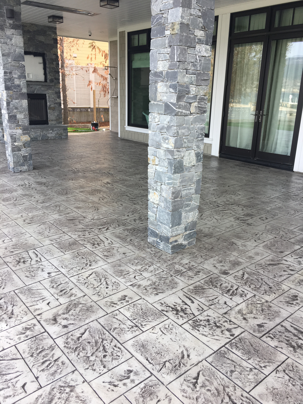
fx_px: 338
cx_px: 152
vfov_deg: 61.7
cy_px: 202
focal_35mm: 29
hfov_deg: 48.2
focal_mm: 4.15
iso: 25
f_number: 2.2
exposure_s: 1/187
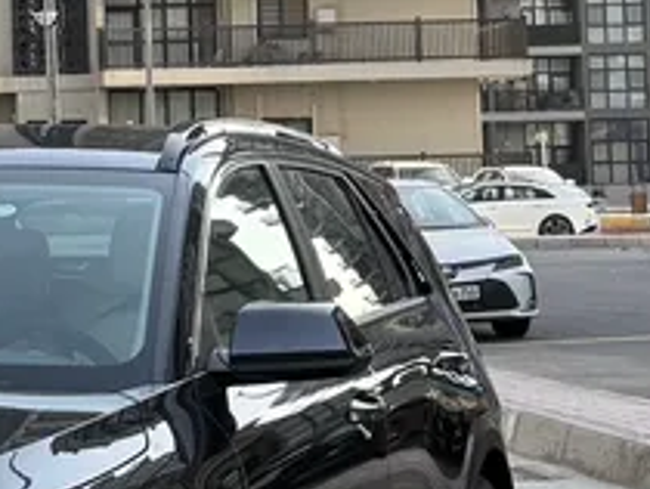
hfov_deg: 22.6
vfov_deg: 20.0
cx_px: -282
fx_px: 1372
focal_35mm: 73
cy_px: 108
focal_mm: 6.76
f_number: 1.78
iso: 100
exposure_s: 1/1060
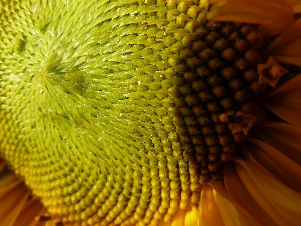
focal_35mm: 25
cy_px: 113
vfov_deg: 54.9
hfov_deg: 69.4
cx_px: 150
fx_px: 217
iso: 80
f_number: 4
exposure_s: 1/320
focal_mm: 4.1
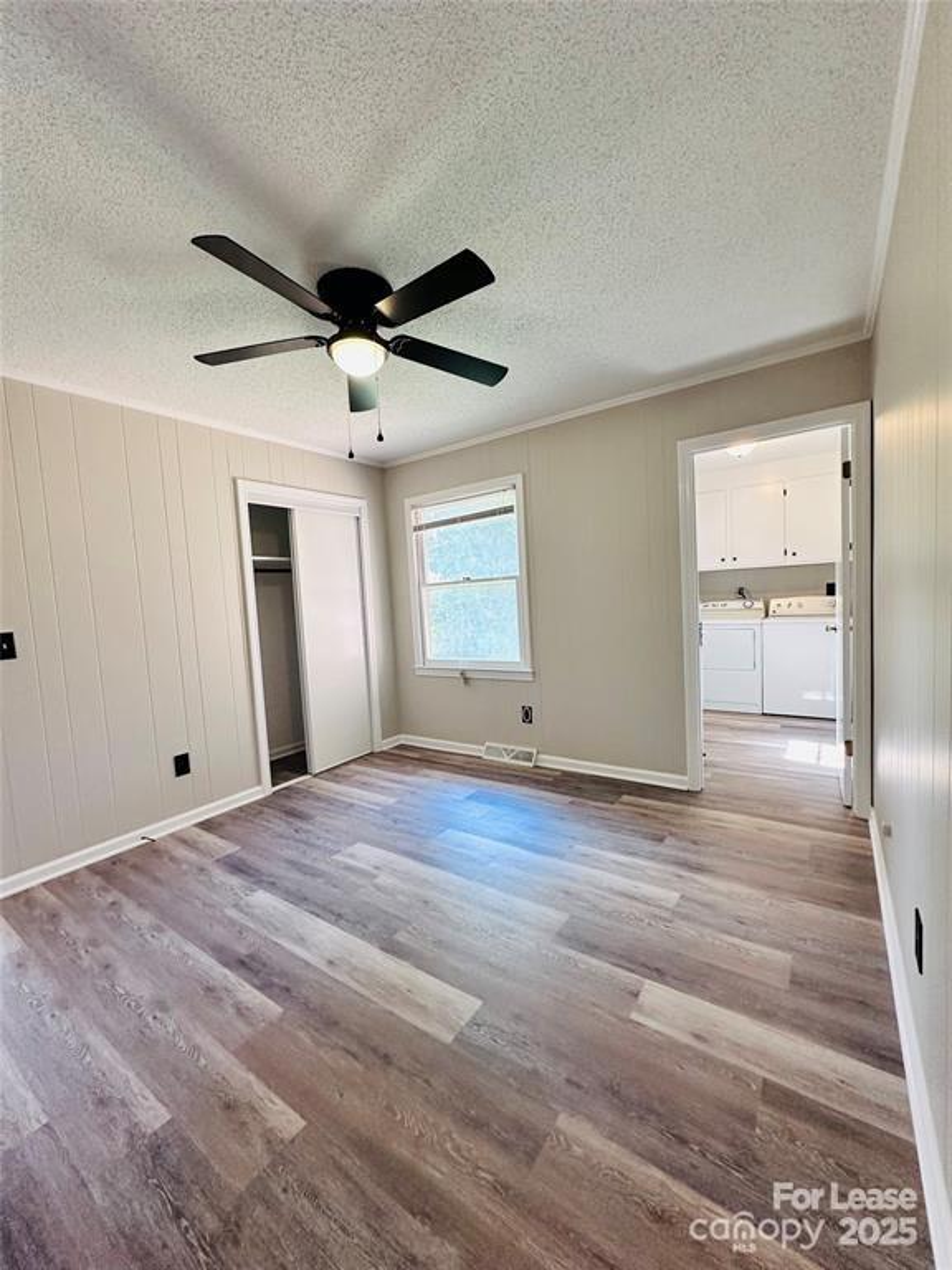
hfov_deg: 85.7
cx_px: 476
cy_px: 635
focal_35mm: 14
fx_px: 513
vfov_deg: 102.1
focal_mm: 2.22
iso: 200
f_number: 2.2
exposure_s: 1/120
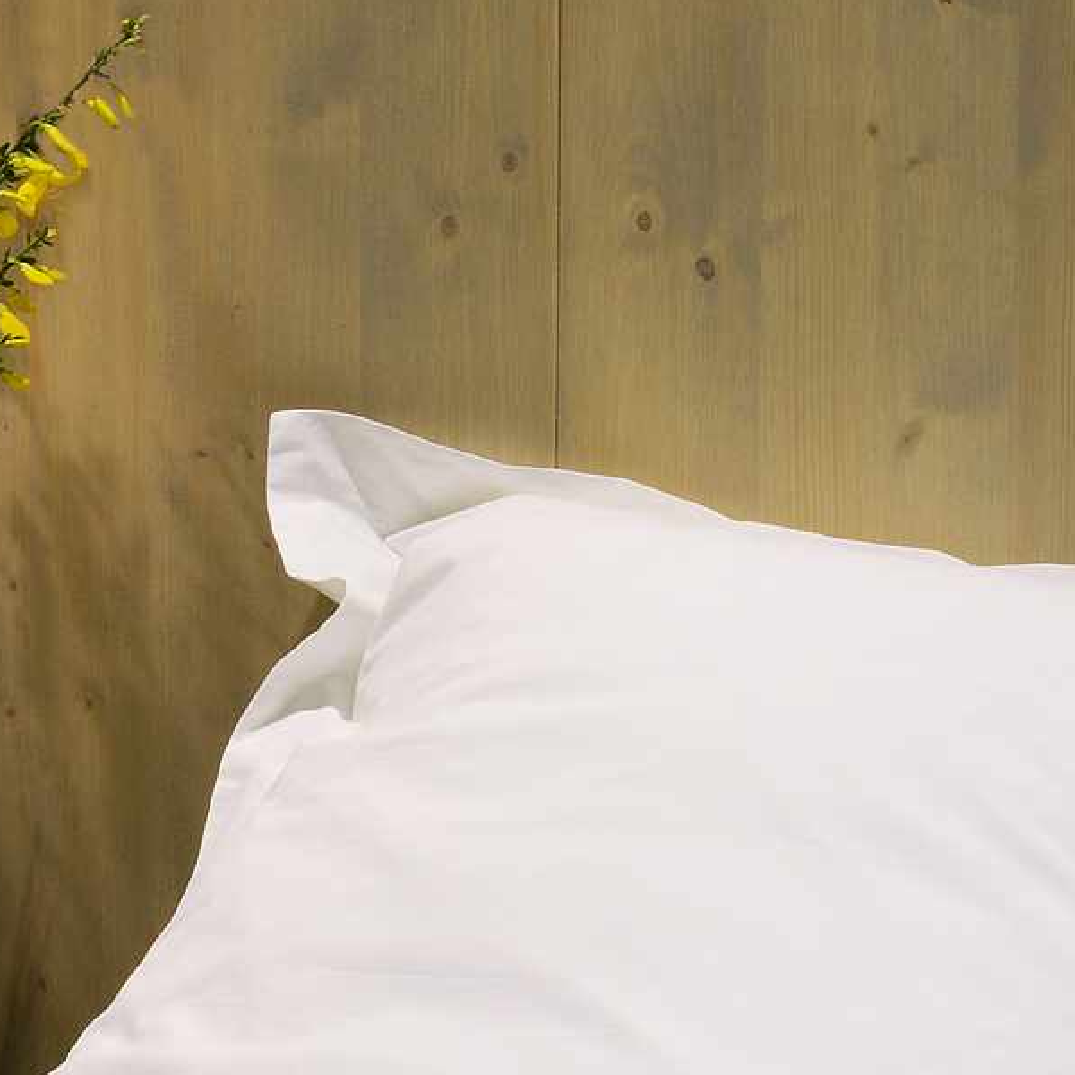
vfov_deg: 11.3
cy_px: 622
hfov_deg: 11.3
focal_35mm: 155
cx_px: 460
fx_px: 5446
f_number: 22
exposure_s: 2.5
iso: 100
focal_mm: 38
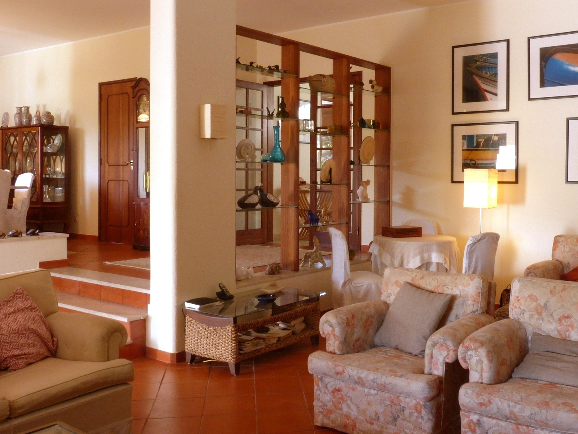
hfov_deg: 51.0
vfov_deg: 39.6
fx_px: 601
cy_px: 198
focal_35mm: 36
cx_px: 349
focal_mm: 4.5
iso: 100
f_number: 7.1
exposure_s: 1/1.3
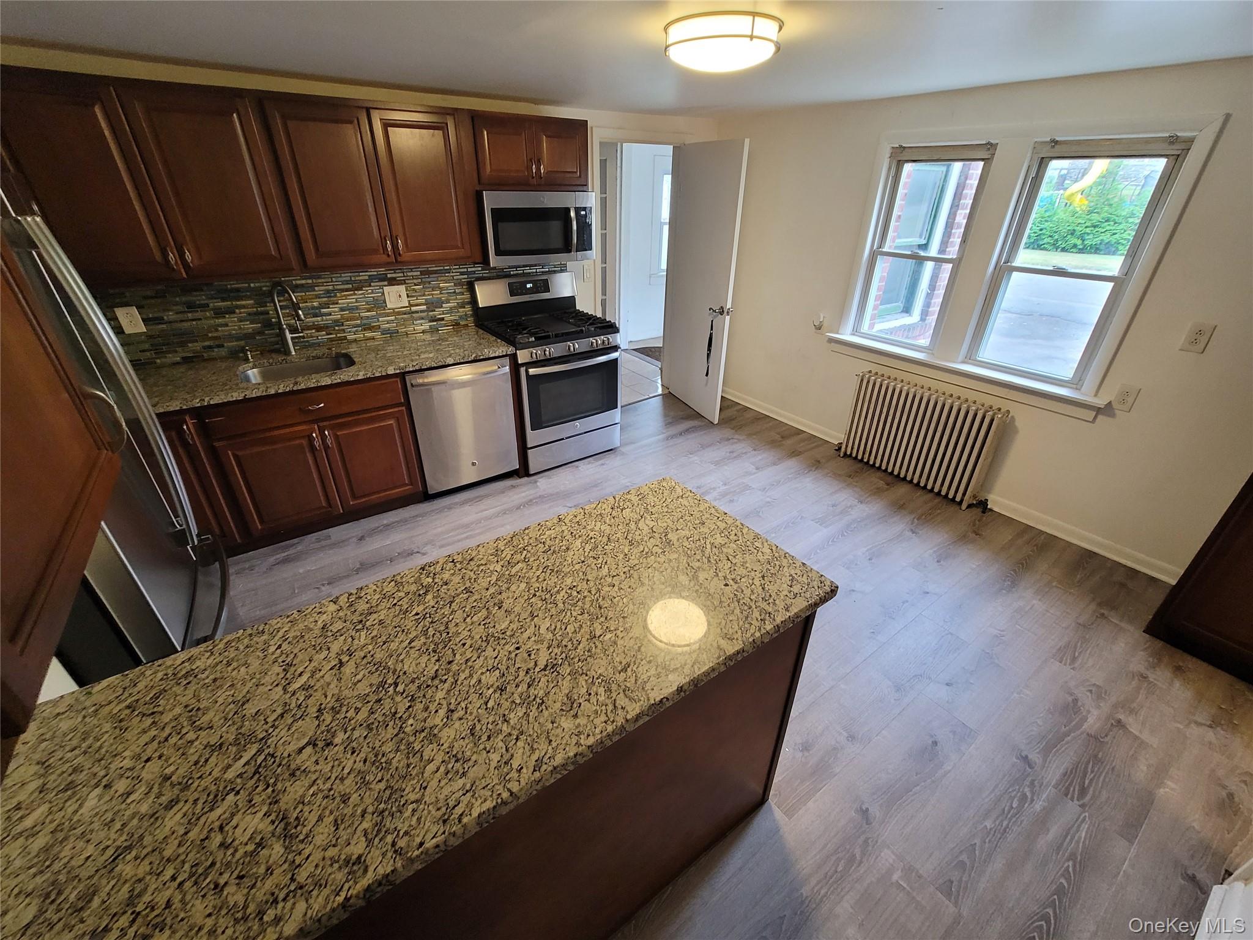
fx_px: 471
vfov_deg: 89.9
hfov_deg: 106.2
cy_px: 470
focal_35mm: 13
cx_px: 626
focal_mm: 2.2
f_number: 2.2
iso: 320
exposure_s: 1/40
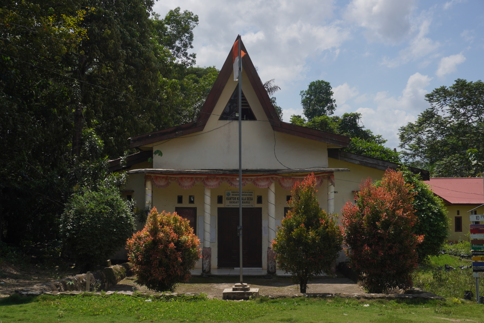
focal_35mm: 44
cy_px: 162
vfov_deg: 30.9
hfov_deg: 44.9
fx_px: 585
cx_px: 242
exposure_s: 1/250
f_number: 13
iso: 100
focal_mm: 29
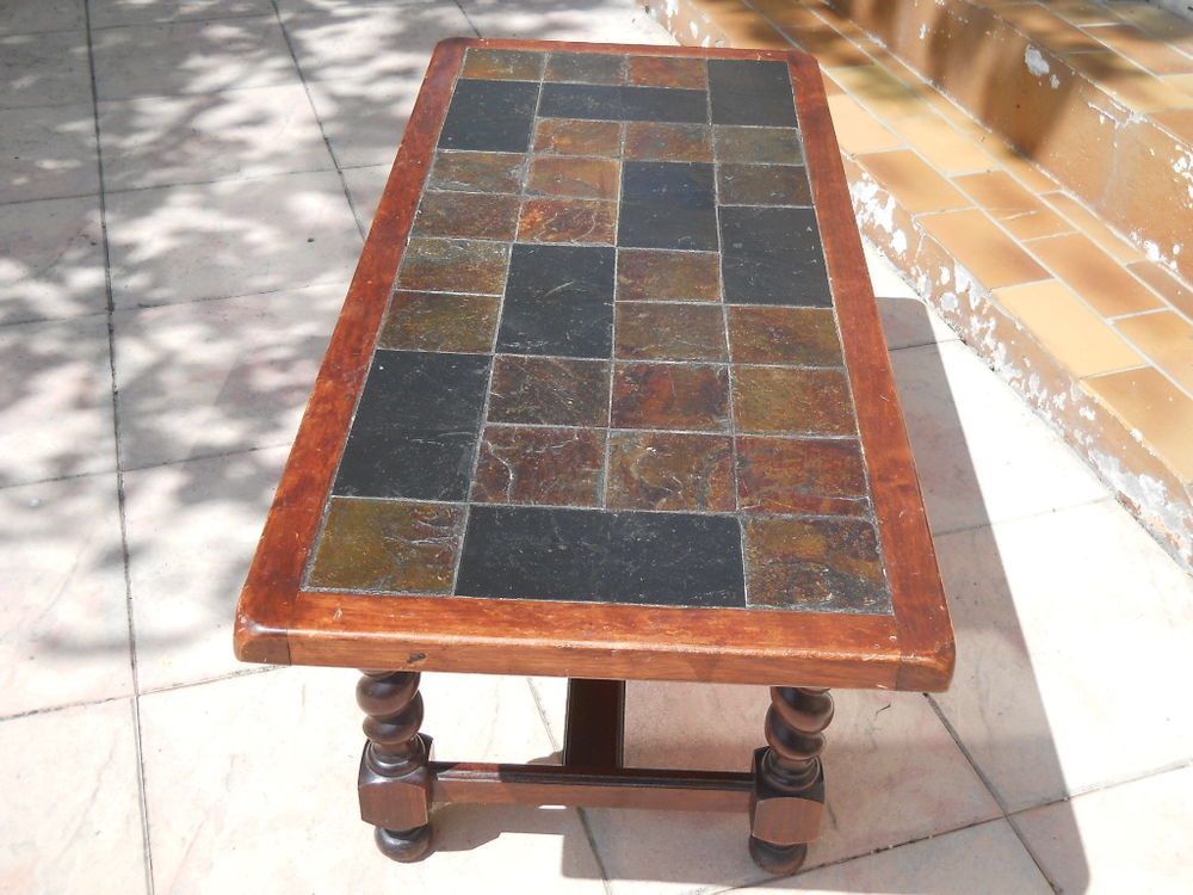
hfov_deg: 45.8
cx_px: 596
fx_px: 1413
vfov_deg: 35.1
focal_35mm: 41
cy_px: 448
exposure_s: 1/250
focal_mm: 6.72
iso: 80
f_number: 5.5
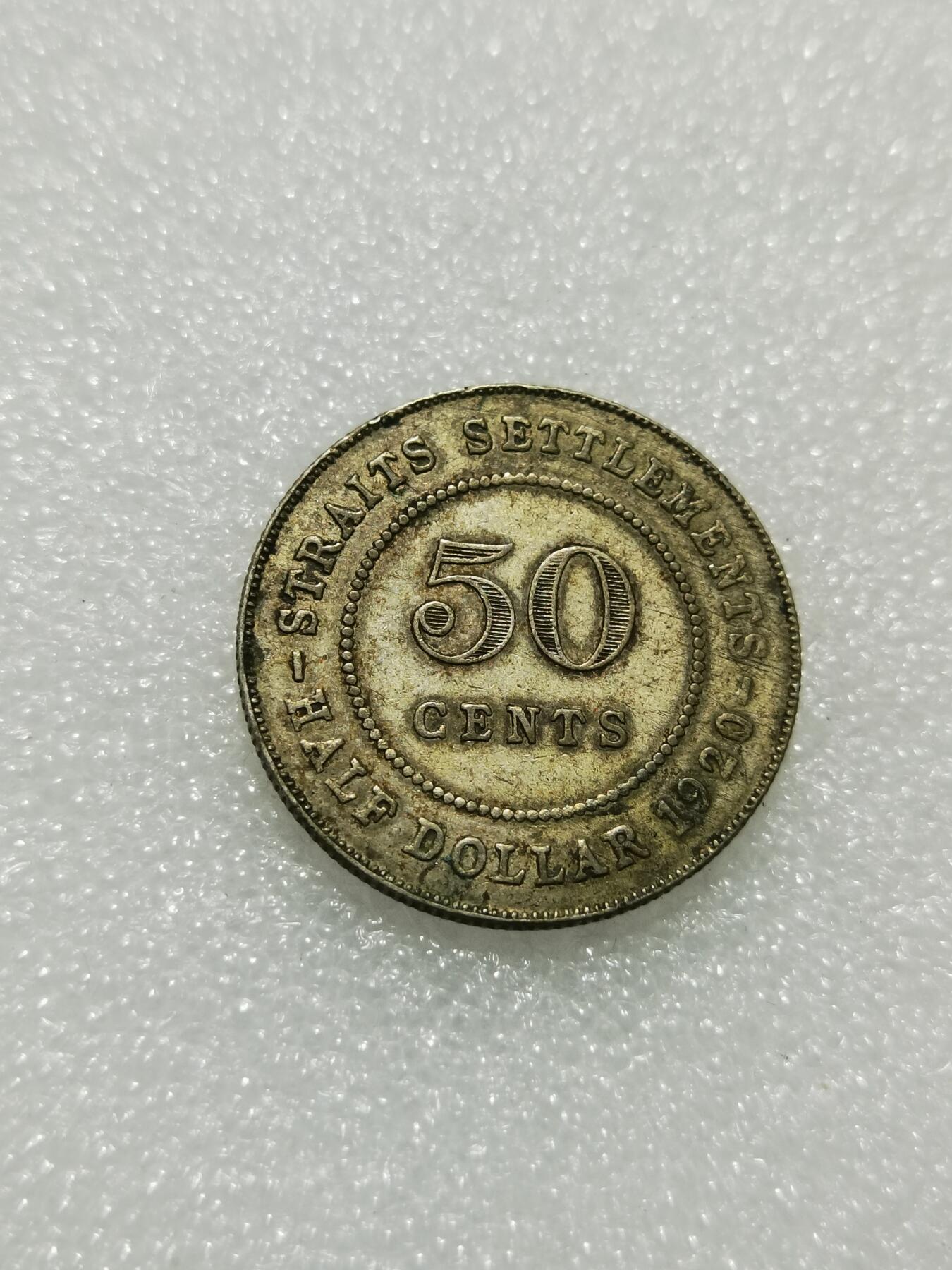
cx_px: 476
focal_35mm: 56
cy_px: 635
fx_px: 2053
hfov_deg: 26.1
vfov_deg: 34.3
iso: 80
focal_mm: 6.67
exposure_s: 1/100
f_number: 1.9
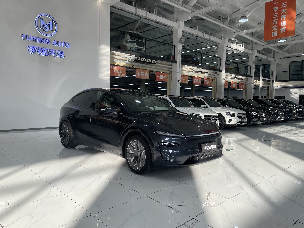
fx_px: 228
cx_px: 152
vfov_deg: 53.1
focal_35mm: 26
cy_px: 114
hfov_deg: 67.3
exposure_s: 1/593
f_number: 1.6
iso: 32
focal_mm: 4.2
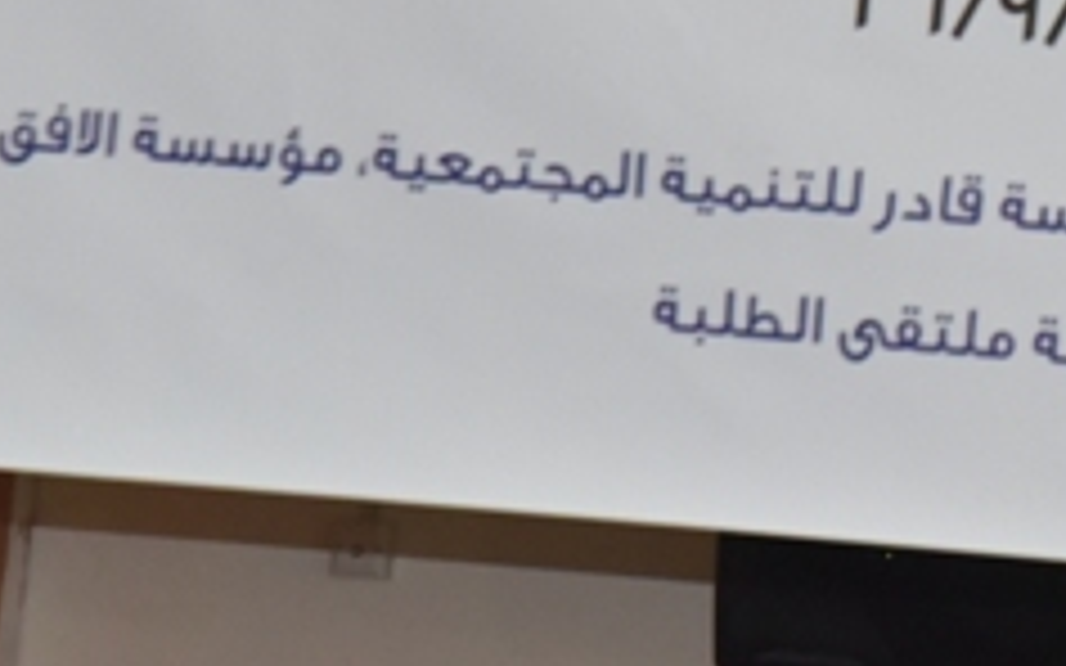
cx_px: 1520
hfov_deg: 5.0
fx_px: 12141
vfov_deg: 3.1
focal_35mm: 418
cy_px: -209
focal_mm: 95
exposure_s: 1/250
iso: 1600
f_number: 7.1
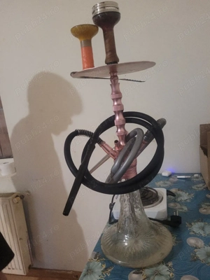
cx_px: 105
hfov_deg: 53.1
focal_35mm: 26
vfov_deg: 67.3
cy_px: 140
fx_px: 210
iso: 640
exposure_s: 1/25
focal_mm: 5.4
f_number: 1.8
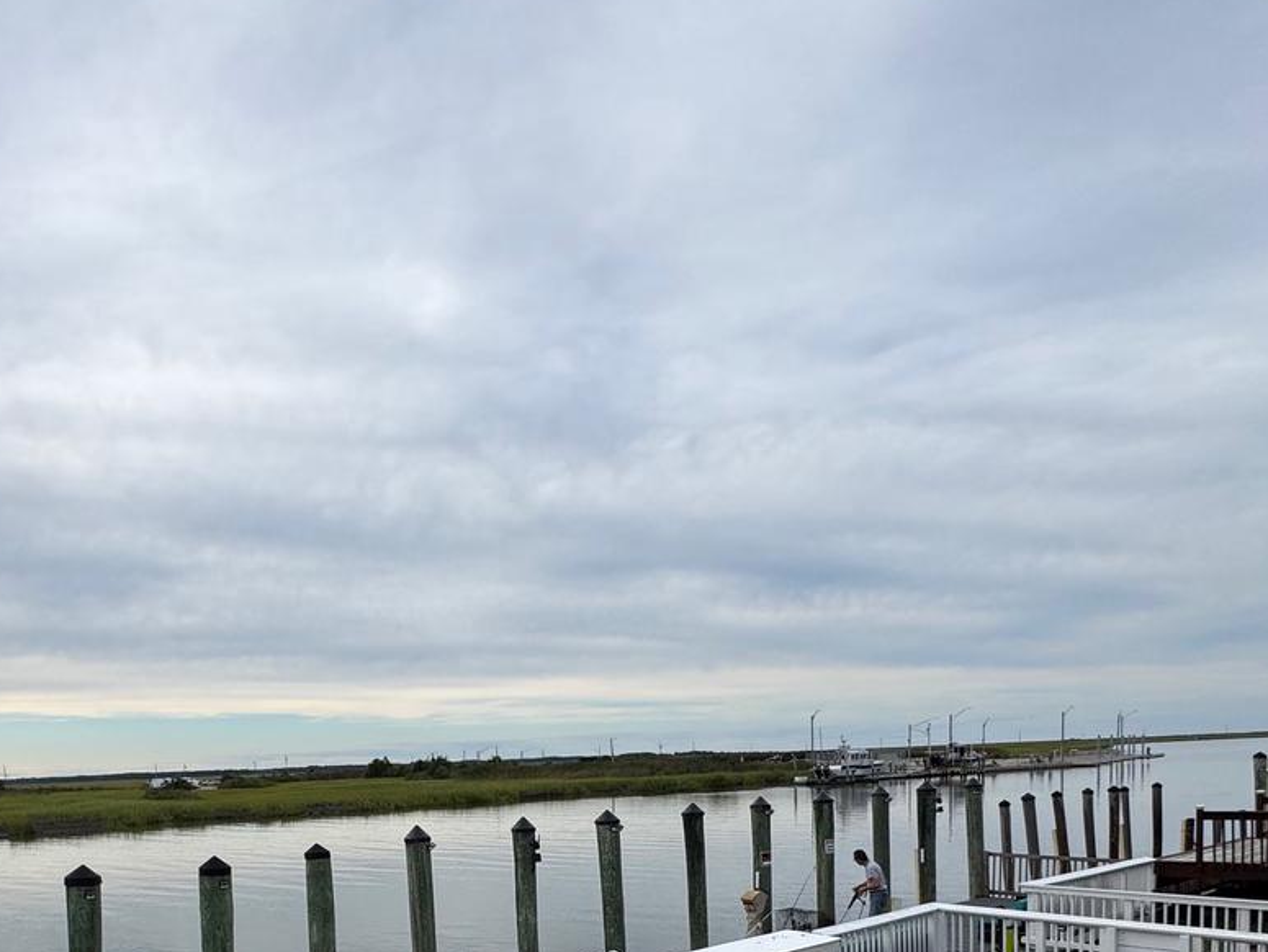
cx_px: 368
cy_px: 836
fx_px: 953
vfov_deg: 48.2
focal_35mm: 26
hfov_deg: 64.5
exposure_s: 1/1236
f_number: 2.2
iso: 40
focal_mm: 2.22
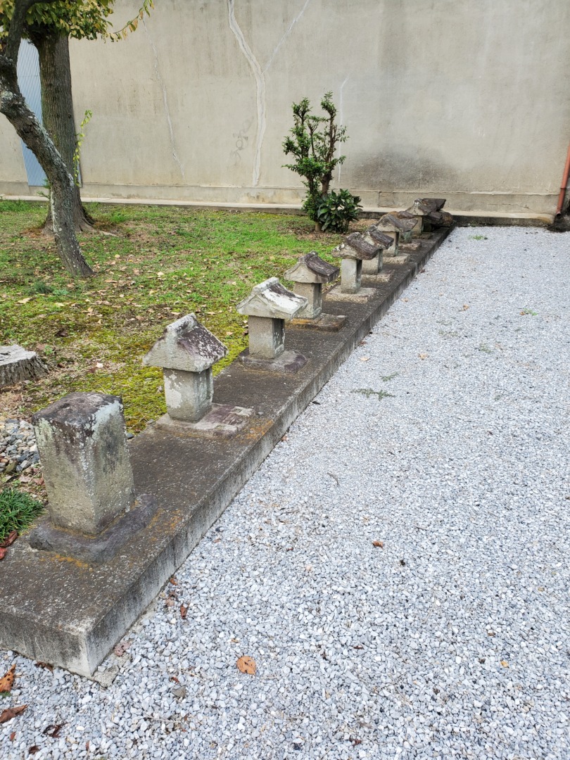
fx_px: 571
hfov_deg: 53.1
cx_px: 285
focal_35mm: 26
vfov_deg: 67.3
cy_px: 380
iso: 64
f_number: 2.4
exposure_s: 1/100
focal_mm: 4.3
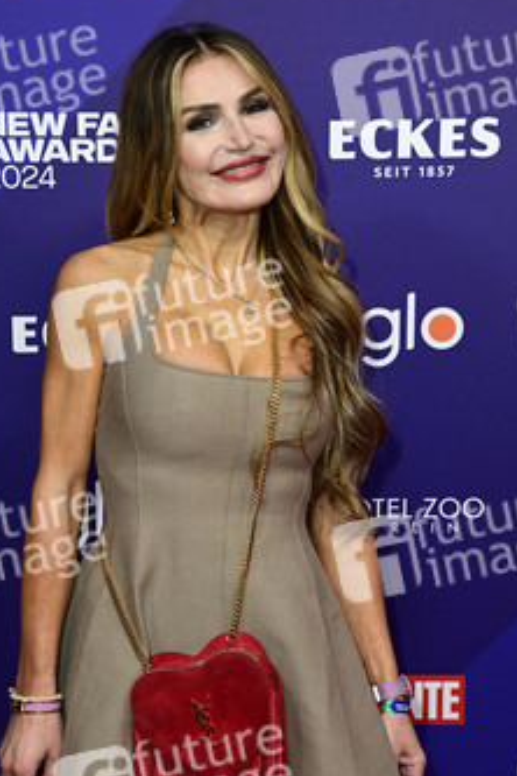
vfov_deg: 33.4
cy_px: 431
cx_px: 240
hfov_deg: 22.6
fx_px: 1292
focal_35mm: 60
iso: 800
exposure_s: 1/250
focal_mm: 50
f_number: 6.3
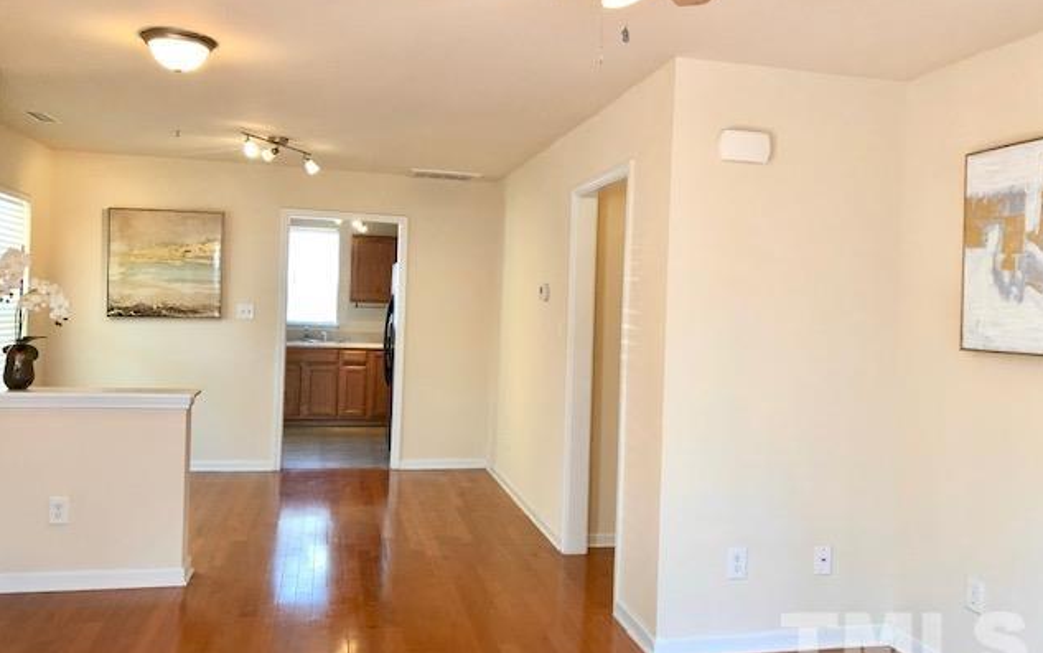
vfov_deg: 41.8
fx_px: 853
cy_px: 297
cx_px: 524
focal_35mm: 30
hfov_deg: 62.9
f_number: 1.8
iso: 32
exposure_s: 1/30
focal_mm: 3.99
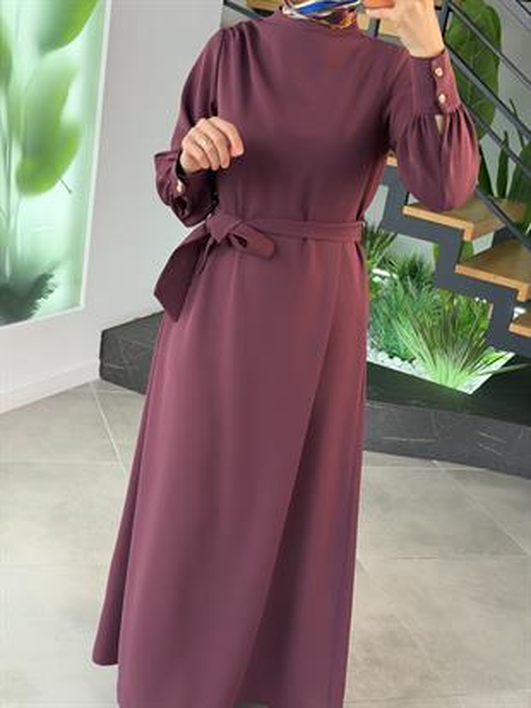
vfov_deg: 39.6
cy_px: 354
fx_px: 981
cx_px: 266
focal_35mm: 48
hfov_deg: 30.3
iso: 125
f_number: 1.78
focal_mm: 6.76
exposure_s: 1/177
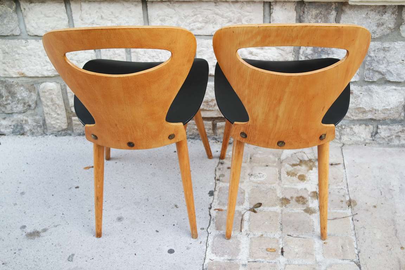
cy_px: 135
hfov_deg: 40.3
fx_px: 551
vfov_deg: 27.5
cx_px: 202
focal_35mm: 49
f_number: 4.5
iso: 200
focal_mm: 32
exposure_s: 1/60
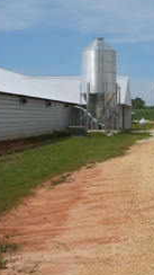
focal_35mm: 83
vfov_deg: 25.6
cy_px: 125
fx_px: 603
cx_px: 151
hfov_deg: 14.3
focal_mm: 43
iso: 400
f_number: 11
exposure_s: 1/1000
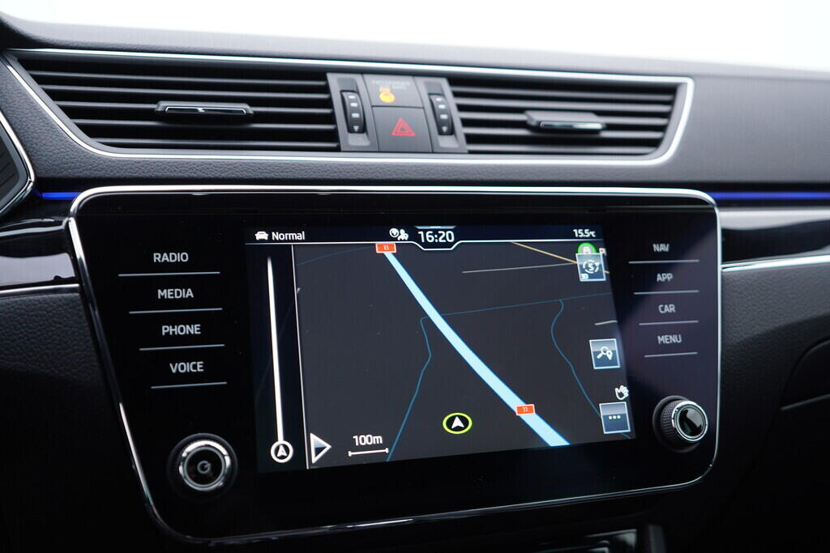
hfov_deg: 53.1
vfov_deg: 36.9
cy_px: 276
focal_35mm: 36
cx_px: 415
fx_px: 830
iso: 160
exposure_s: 1/40
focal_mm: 24
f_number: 2.8
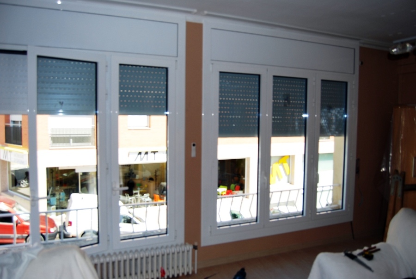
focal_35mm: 27
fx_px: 312
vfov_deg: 48.1
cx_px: 208
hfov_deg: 67.3
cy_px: 140
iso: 100
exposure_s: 1/200
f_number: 4
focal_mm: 18
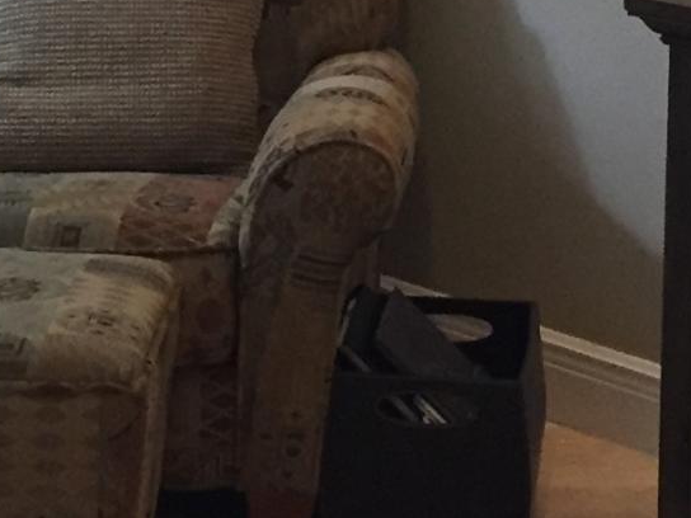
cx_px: 367
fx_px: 3194
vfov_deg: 9.1
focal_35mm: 160
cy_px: -154
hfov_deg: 12.3
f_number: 2.2
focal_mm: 4.15
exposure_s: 1/30
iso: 200
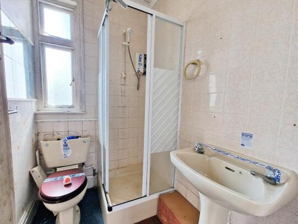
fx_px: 121
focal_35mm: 14
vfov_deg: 85.7
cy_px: 116
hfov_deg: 102.0
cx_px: 147
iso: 80
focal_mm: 2.2
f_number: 2.2
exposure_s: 1/120
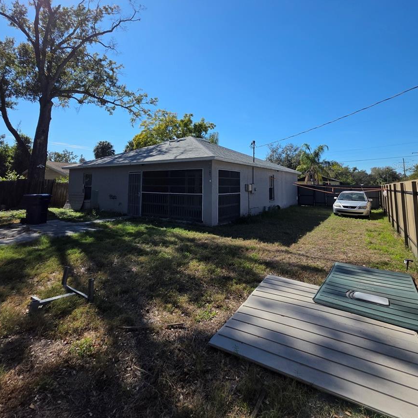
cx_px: 209
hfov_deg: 87.4
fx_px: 219
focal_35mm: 16
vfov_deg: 86.3
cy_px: 166
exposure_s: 1/2049
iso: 40
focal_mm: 2.2
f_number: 1.9
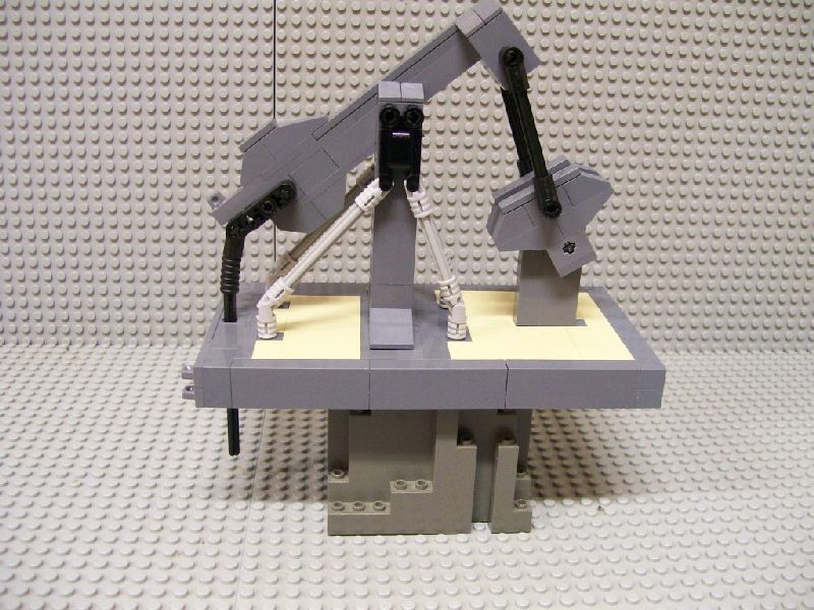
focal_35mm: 36
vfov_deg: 39.7
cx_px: 407
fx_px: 847
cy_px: 305
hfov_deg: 51.4
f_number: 2.7
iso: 160
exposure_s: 1/10.5
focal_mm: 6
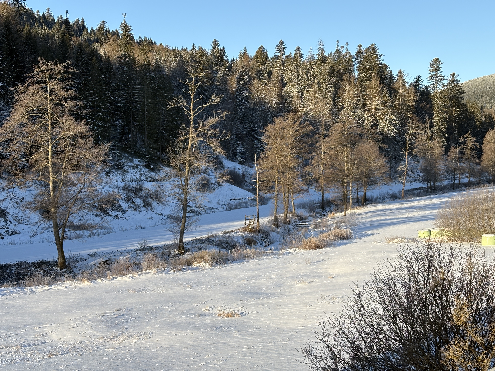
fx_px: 744
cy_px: 186
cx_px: 248
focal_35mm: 52
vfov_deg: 28.0
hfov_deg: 36.8
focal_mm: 5.96
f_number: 1.6
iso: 32
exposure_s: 1/1312
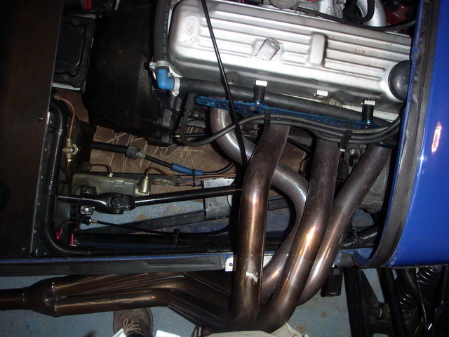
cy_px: 168
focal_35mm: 38
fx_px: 493
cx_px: 224
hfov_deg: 49.0
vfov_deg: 37.7
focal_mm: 6
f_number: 2.8
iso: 160
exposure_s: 1/50
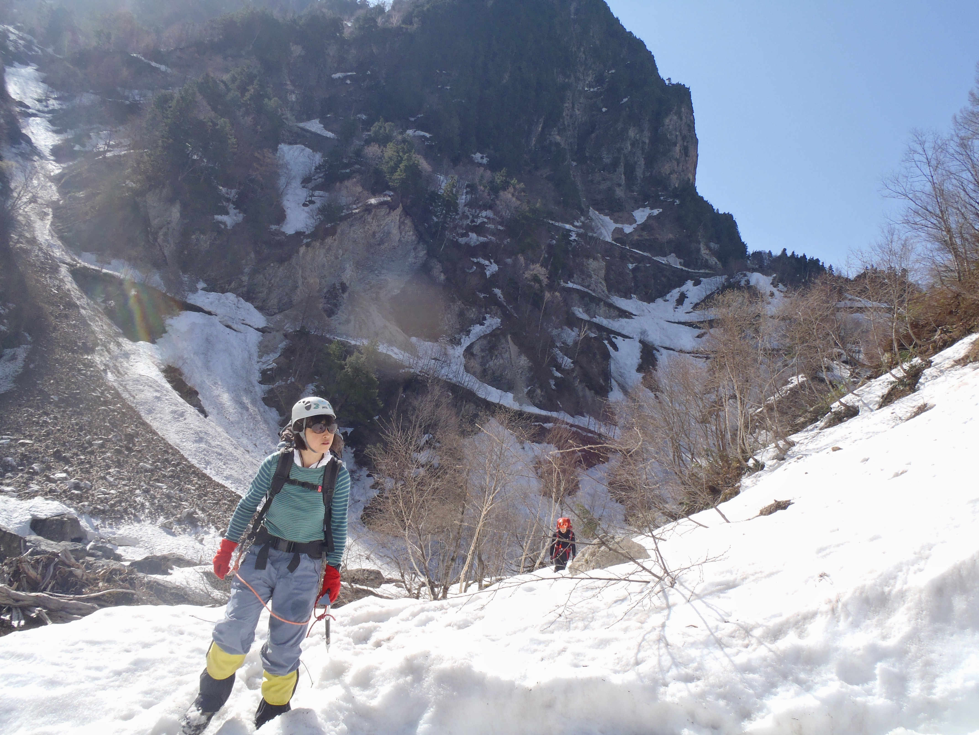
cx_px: 490
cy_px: 368
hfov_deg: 63.4
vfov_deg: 49.7
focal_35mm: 28
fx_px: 792
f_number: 3.9
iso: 80
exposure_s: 1/400
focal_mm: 5
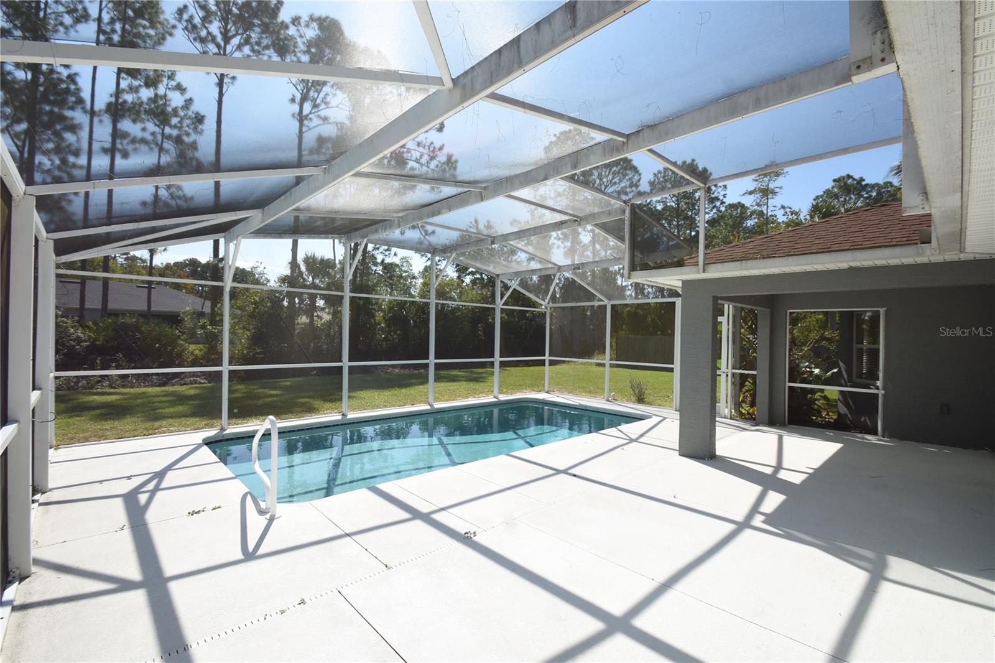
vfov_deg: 77.3
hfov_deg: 100.4
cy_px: 332
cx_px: 498
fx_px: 414
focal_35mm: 15
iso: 100
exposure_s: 1/200
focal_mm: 10
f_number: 7.1
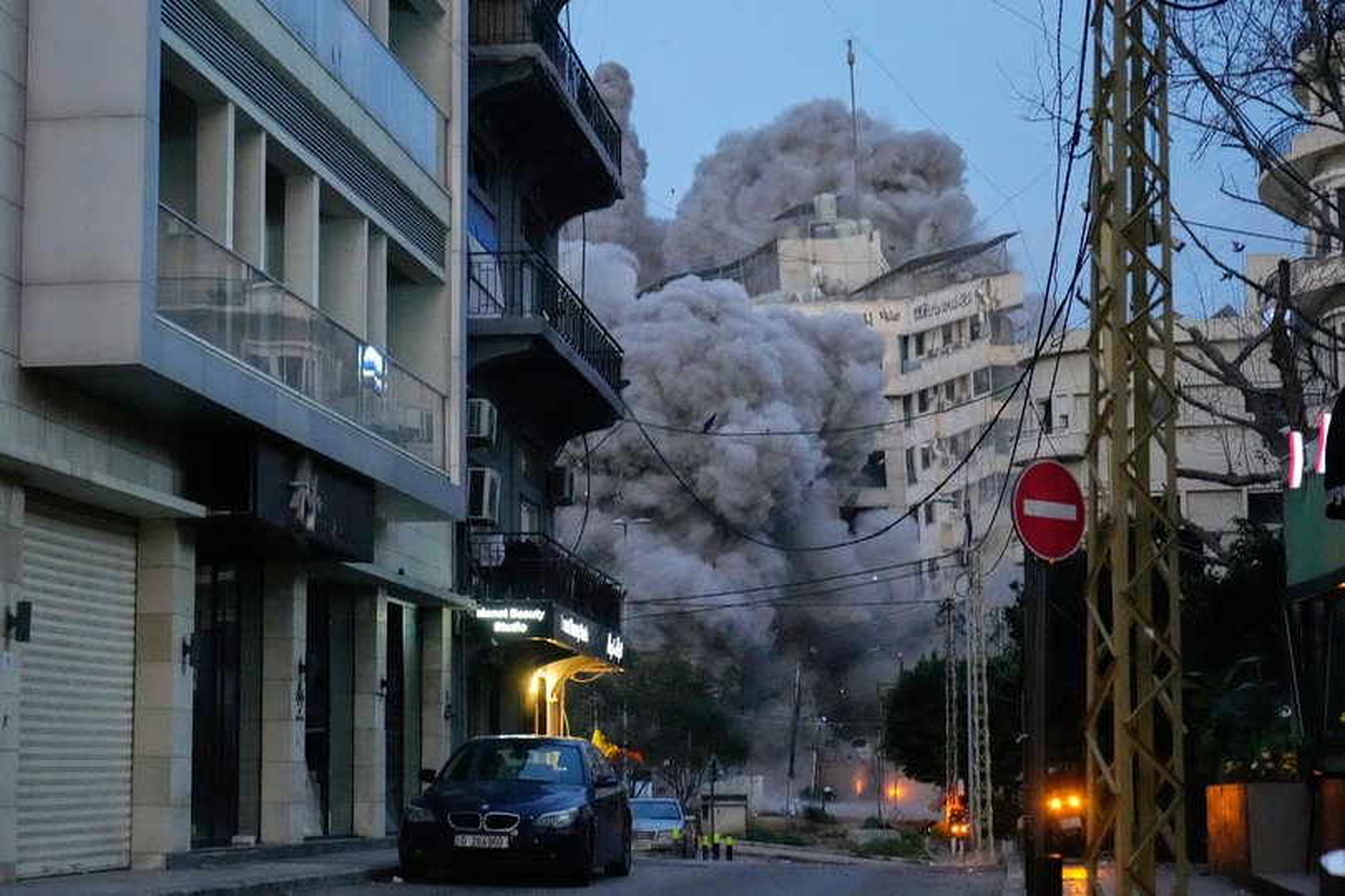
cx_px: 672
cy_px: 448
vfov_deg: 23.4
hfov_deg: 34.5
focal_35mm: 58
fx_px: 2167
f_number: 2.8
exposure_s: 1/320
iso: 8000
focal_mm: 58
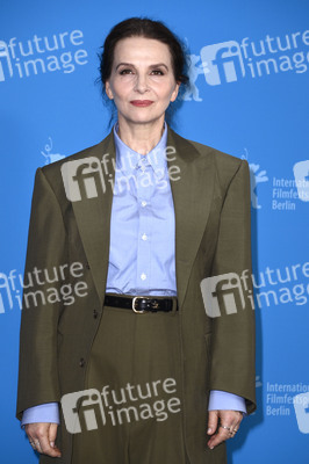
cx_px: 154
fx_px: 1612
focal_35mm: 125
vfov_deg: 16.4
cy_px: 232
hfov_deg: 10.9
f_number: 5.6
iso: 800
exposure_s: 1/250
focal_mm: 125
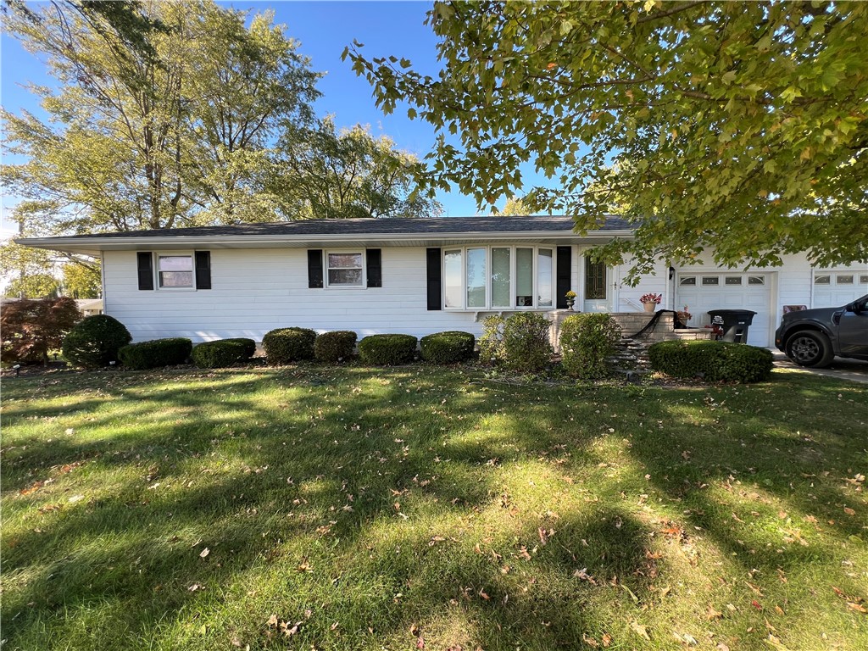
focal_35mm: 13
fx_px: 326
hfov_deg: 106.2
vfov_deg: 89.9
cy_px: 326
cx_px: 434
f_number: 1.8
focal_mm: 1.57
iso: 32
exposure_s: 1/246
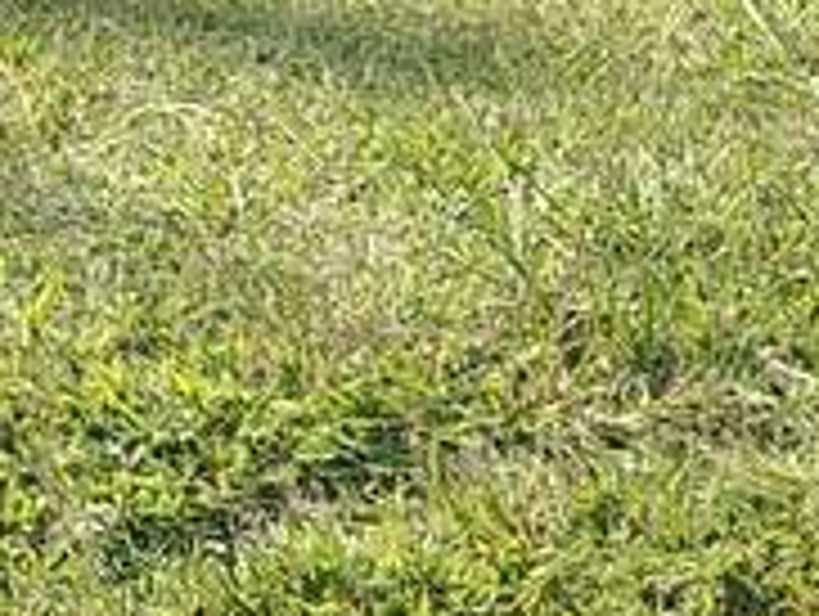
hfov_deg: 9.7
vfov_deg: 7.9
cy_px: -1043
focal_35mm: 168
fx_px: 3980
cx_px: -1456
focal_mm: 5.56
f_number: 1.8
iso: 100
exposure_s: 1/376
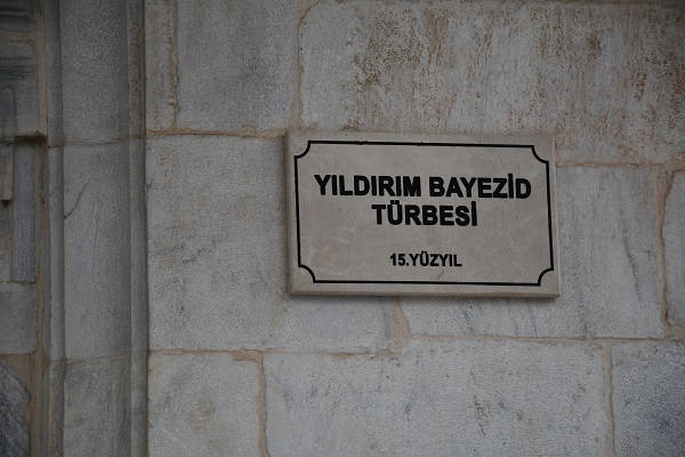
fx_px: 3196
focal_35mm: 168
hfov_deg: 12.2
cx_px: 342
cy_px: 228
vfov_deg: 8.2
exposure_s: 1/500
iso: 200
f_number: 6.3
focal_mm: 112
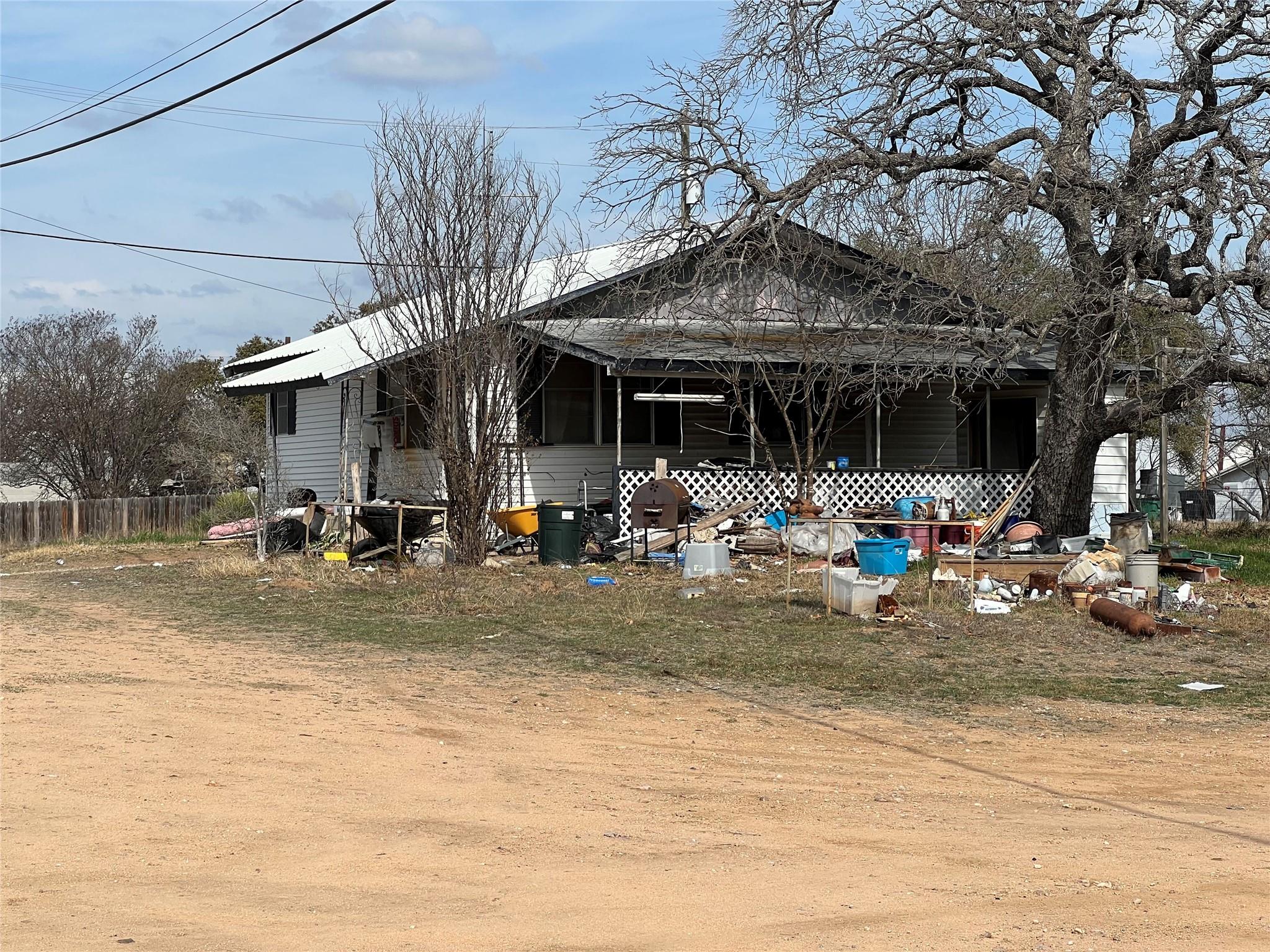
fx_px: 2825
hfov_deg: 25.3
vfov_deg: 19.1
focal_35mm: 77
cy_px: 476
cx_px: 635
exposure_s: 1/960
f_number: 2.8
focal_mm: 9
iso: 32
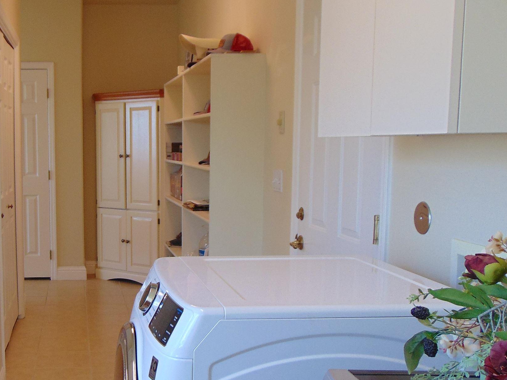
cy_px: 232
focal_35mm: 47
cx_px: 102
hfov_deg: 38.9
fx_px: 688
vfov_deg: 30.8
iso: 80
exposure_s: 1/50
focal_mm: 4.5
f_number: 3
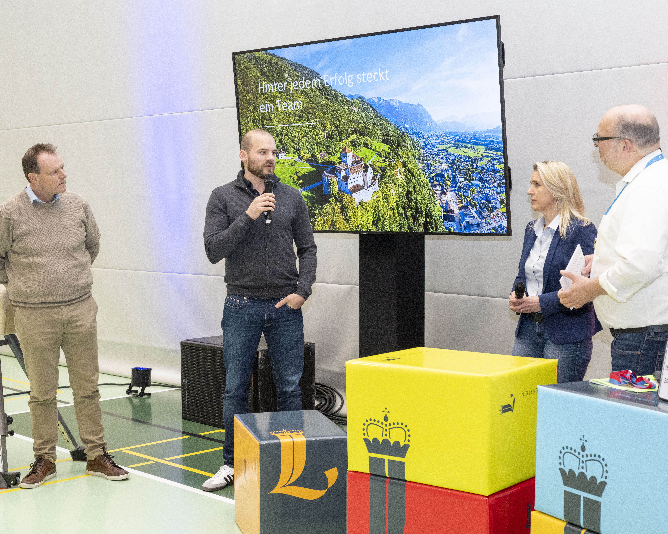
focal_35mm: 51
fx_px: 1008
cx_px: 352
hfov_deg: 36.6
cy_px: 268
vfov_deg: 29.7
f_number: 5.6
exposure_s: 1/125
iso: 1250
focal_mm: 45
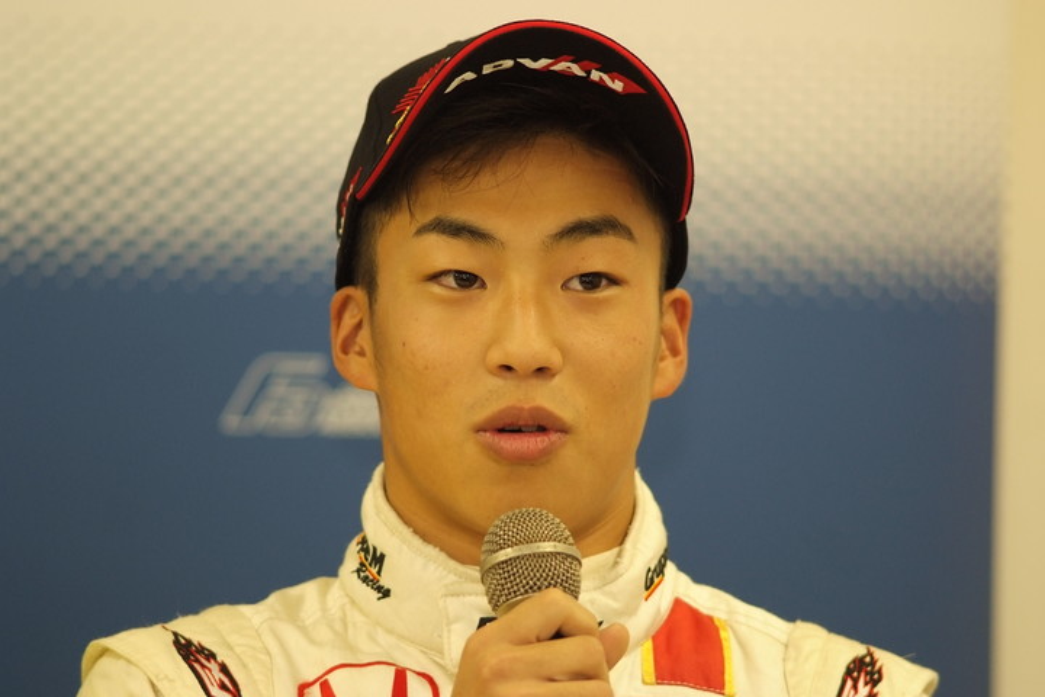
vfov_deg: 5.1
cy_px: 348
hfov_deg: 7.6
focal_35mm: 270
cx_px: 522
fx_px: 7837
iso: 800
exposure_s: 1/125
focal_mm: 180
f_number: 2.8
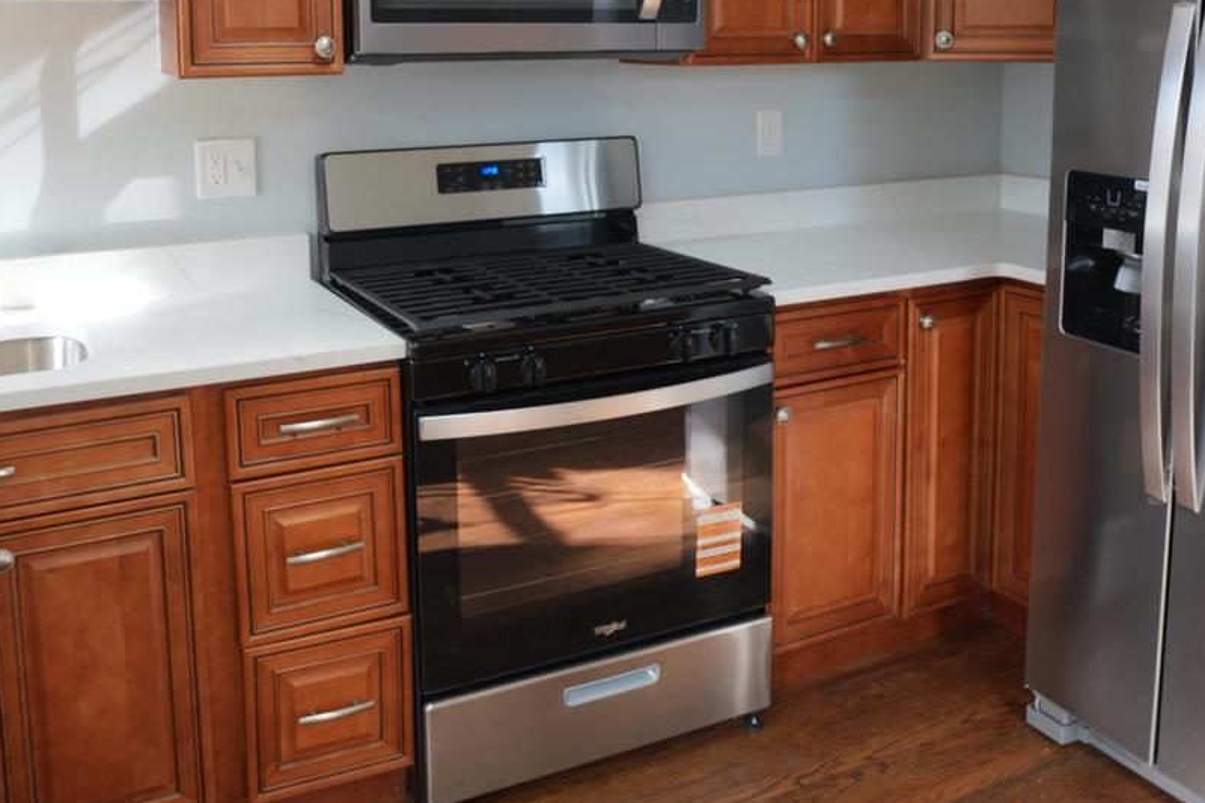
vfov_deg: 35.9
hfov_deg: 53.1
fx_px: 1205
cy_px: 184
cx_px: 595
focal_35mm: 36
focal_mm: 20
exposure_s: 1/6
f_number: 8
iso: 100
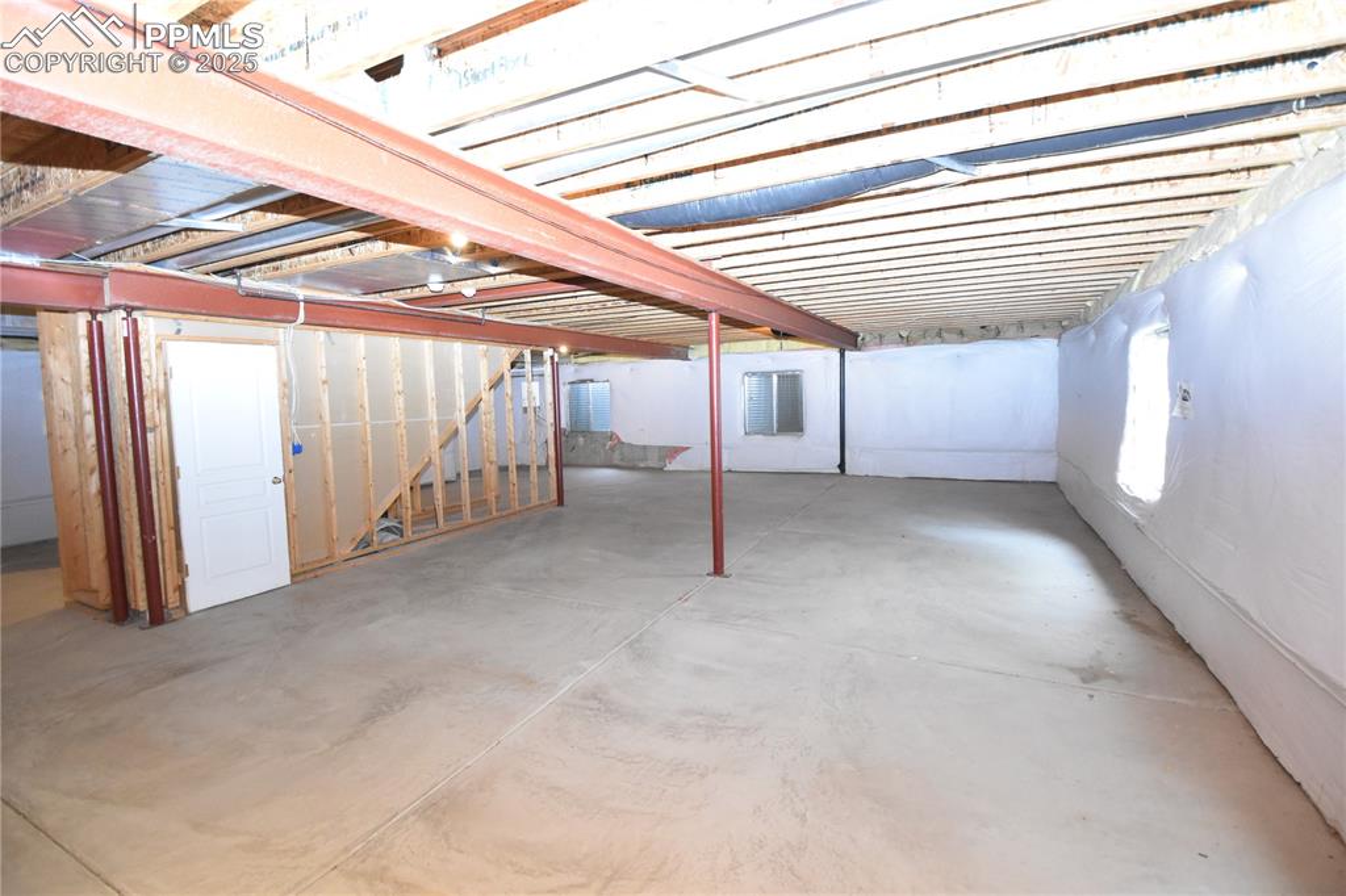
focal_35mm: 15
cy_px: 448
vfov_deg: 77.3
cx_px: 673
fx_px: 561
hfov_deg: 100.4
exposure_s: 1/125
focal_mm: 10
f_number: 3.5
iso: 3600
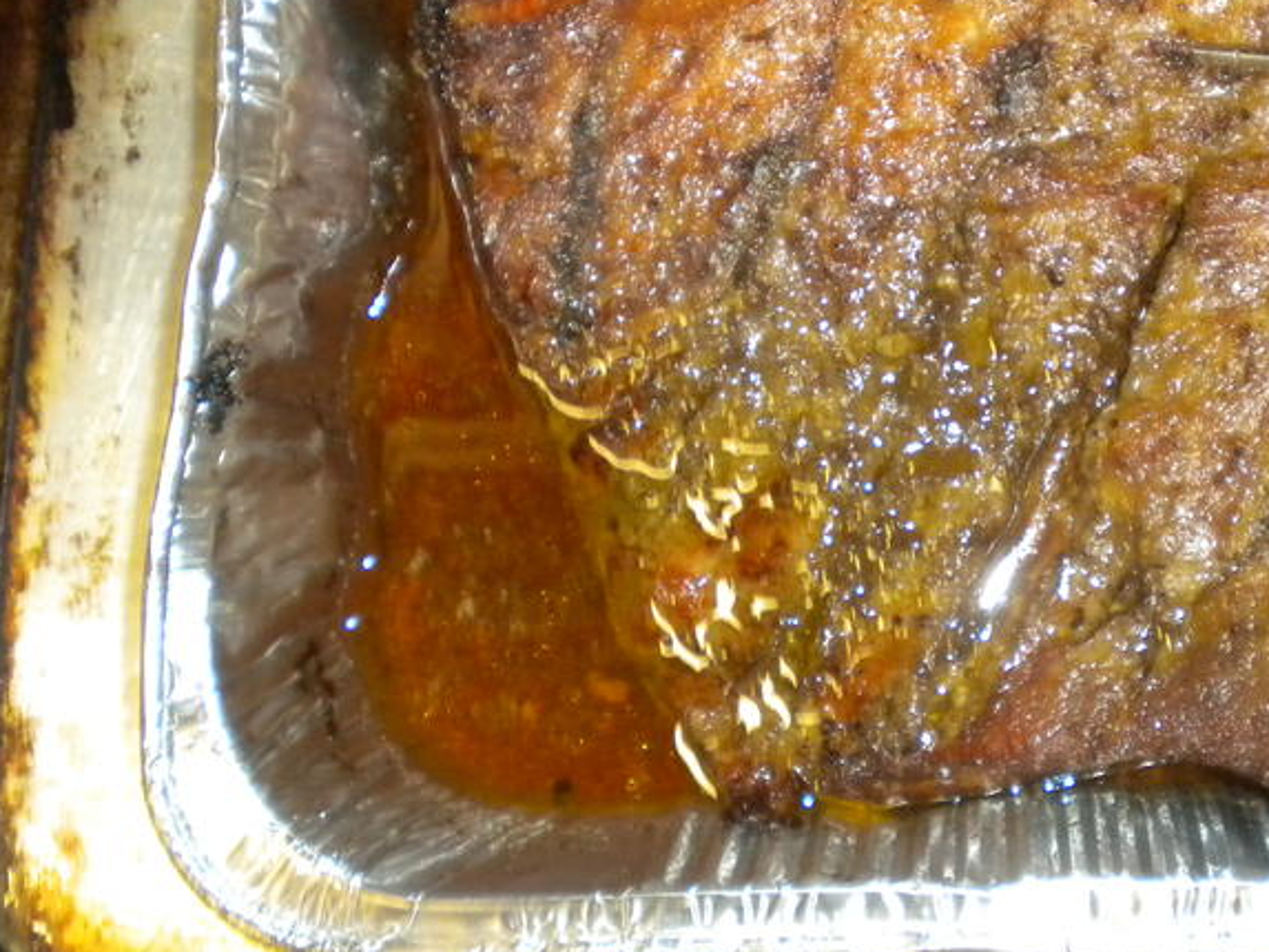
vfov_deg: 26.2
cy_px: 238
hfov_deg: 34.1
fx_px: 2017
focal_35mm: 55
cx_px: 974
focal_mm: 6.3
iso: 400
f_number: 3.1
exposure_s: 1/30
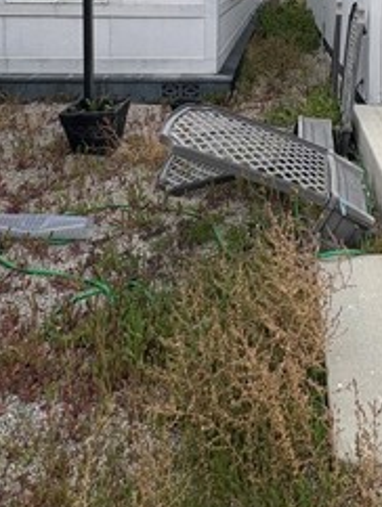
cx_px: 298
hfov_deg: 37.5
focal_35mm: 37
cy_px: -6
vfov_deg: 42.8
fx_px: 543
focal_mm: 2.22
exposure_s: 1/1110
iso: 40
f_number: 2.2
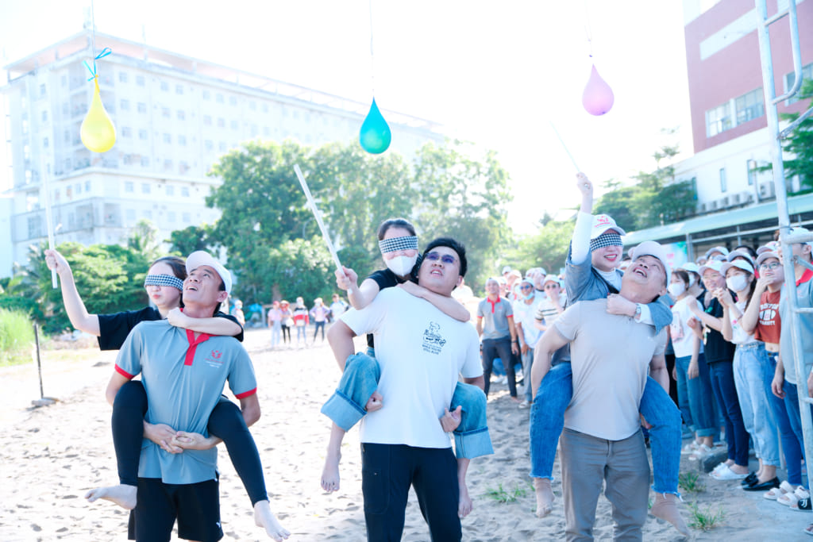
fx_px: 790
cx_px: 406
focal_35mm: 35
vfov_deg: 37.9
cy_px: 271
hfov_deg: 54.4
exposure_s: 1/320
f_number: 2.8
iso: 100
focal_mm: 35
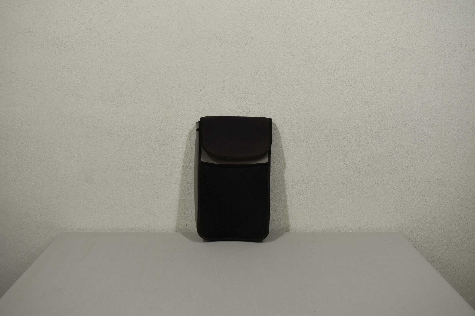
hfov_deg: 53.1
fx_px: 475
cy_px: 158
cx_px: 238
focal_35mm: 36
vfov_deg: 36.9
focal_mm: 24
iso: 360
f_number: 5.6
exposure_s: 1/125
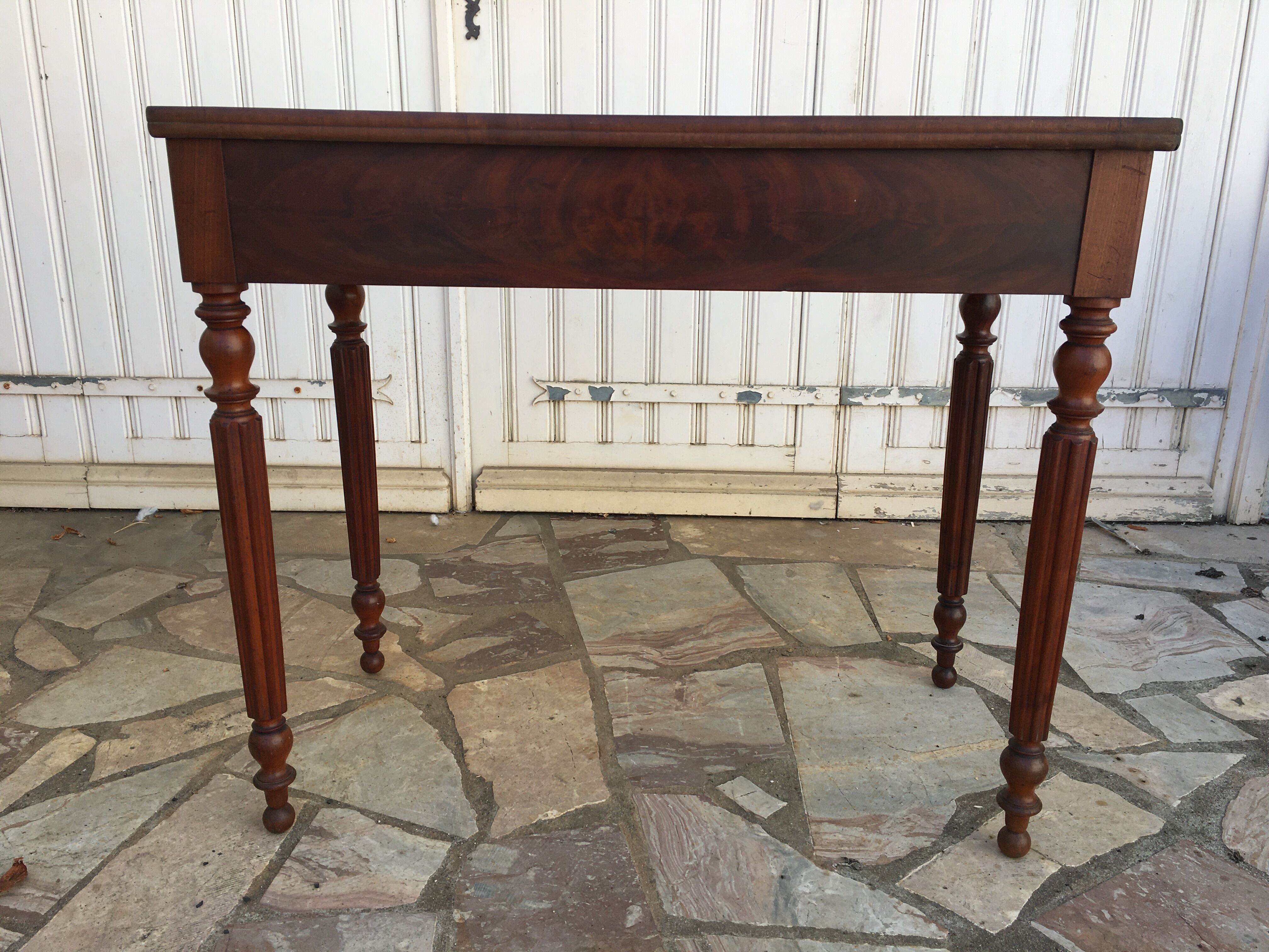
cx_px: 634
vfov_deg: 48.2
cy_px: 476
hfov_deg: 61.7
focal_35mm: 29
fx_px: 1063
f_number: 2.2
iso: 25
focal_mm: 4.15
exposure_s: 1/460
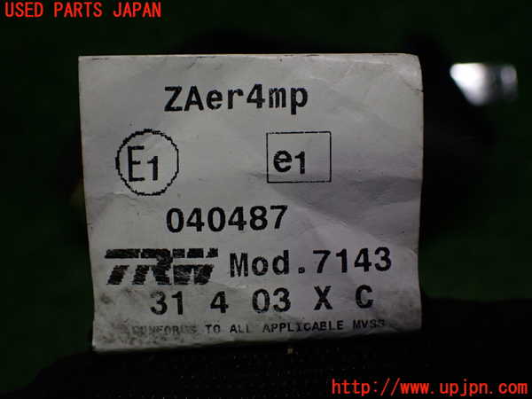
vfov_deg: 39.7
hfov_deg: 51.4
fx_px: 553
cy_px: 200
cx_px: 266
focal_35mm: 36
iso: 250
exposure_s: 1/160
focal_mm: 6.37
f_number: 2.5
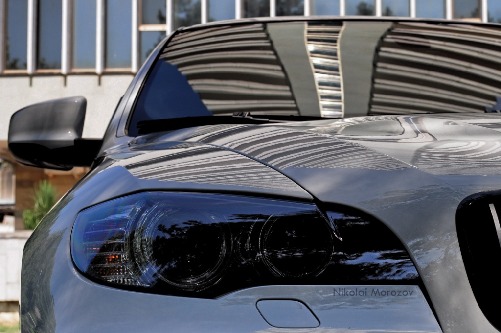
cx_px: 250
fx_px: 1147
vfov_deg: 16.5
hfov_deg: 24.6
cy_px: 166
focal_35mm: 82
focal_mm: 55
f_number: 9
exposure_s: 1/320
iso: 320
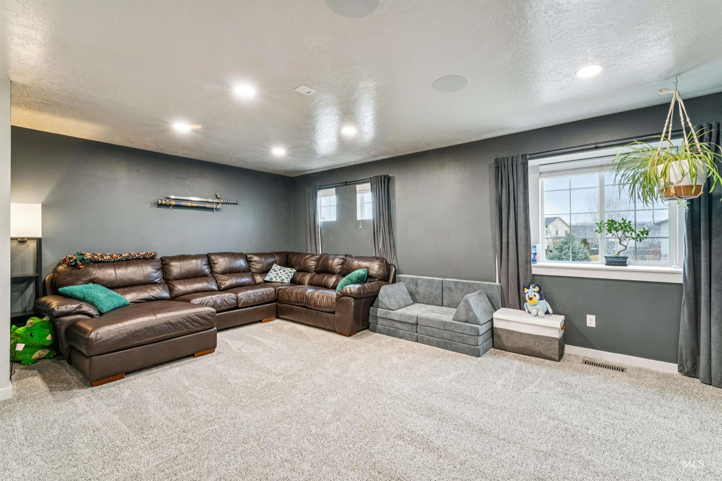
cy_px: 240
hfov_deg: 98.2
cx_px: 361
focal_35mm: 16
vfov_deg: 75.1
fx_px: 313
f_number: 13
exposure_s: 1/3.33
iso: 400
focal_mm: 15.6
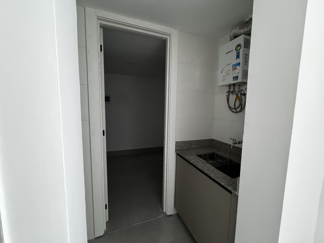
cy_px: 122
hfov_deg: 102.1
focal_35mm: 14
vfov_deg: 85.7
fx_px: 131
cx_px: 162
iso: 1250
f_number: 2.2
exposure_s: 1/58
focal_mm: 2.22
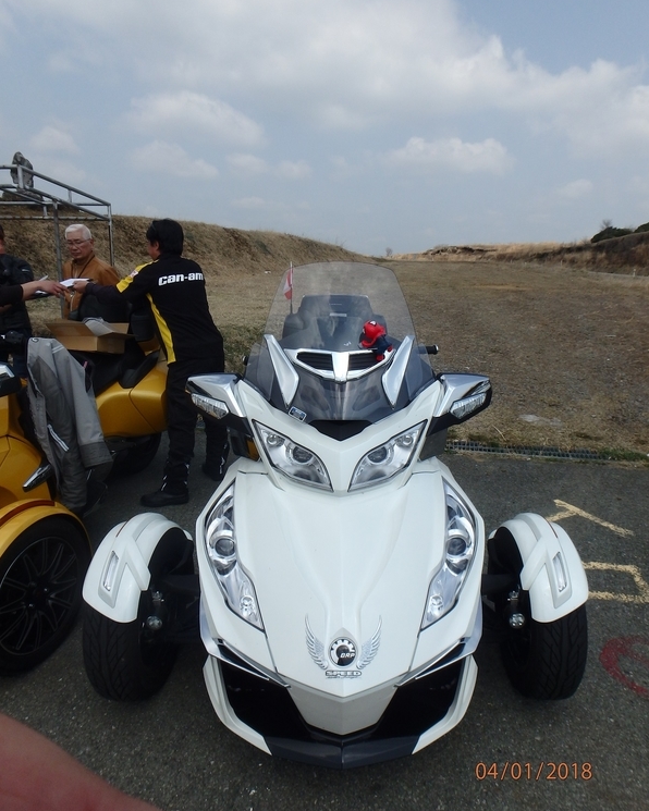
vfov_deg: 75.0
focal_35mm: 22
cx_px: 324
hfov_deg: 63.1
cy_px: 397
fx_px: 528
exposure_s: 1/800
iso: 125
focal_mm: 3.7
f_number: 6
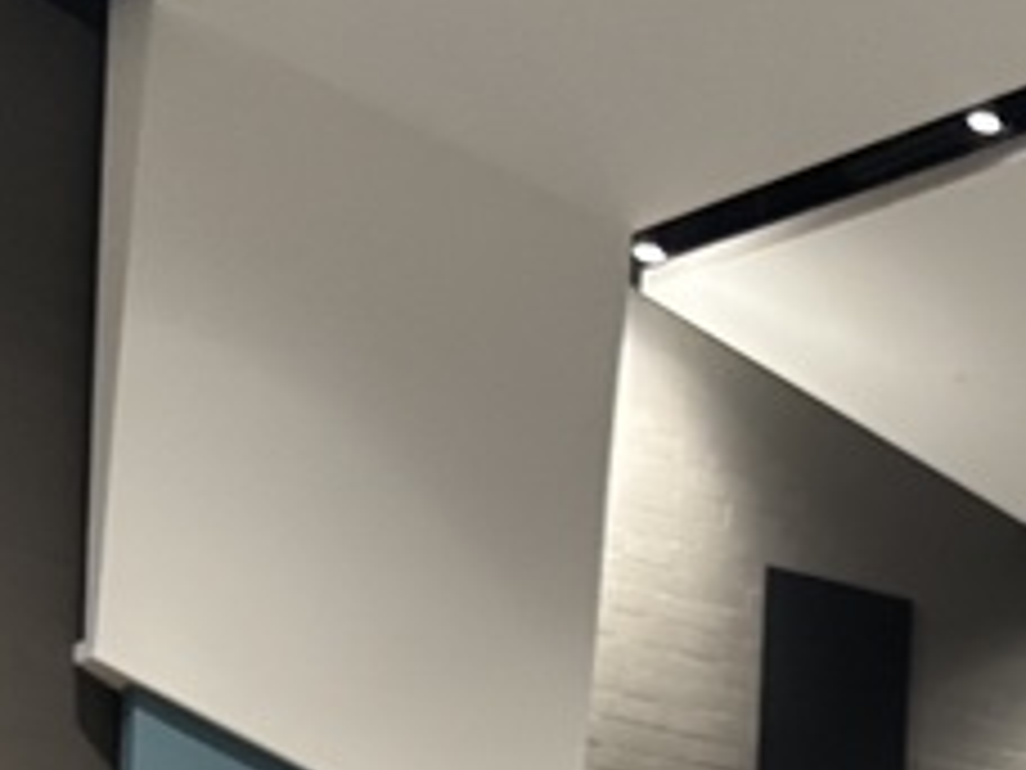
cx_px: 1656
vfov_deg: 11.5
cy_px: 1603
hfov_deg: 15.5
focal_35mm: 114
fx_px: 3379
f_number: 1.6
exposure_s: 1/33
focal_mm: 5.96
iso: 400
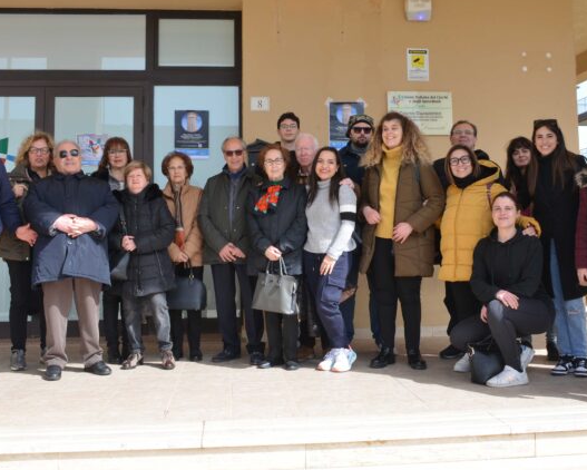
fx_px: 695
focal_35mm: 40
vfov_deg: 37.3
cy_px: 194
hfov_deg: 45.8
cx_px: 303
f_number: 11
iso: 400
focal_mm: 20
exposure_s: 1/250
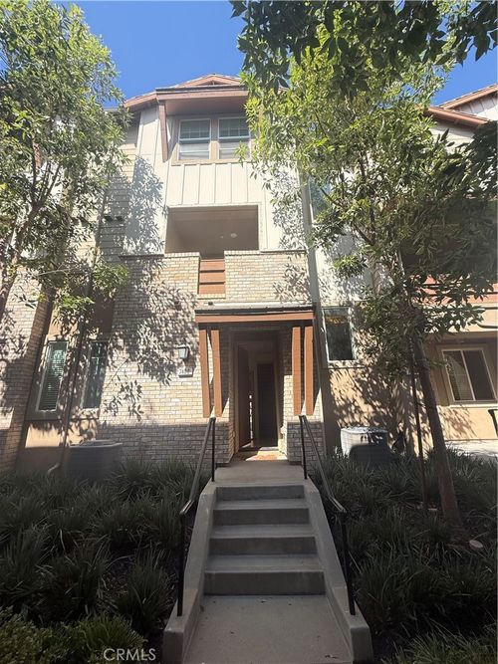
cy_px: 332
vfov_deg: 102.1
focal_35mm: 14
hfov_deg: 85.7
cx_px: 249
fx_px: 269
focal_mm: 2.22
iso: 50
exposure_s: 1/955
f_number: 2.2
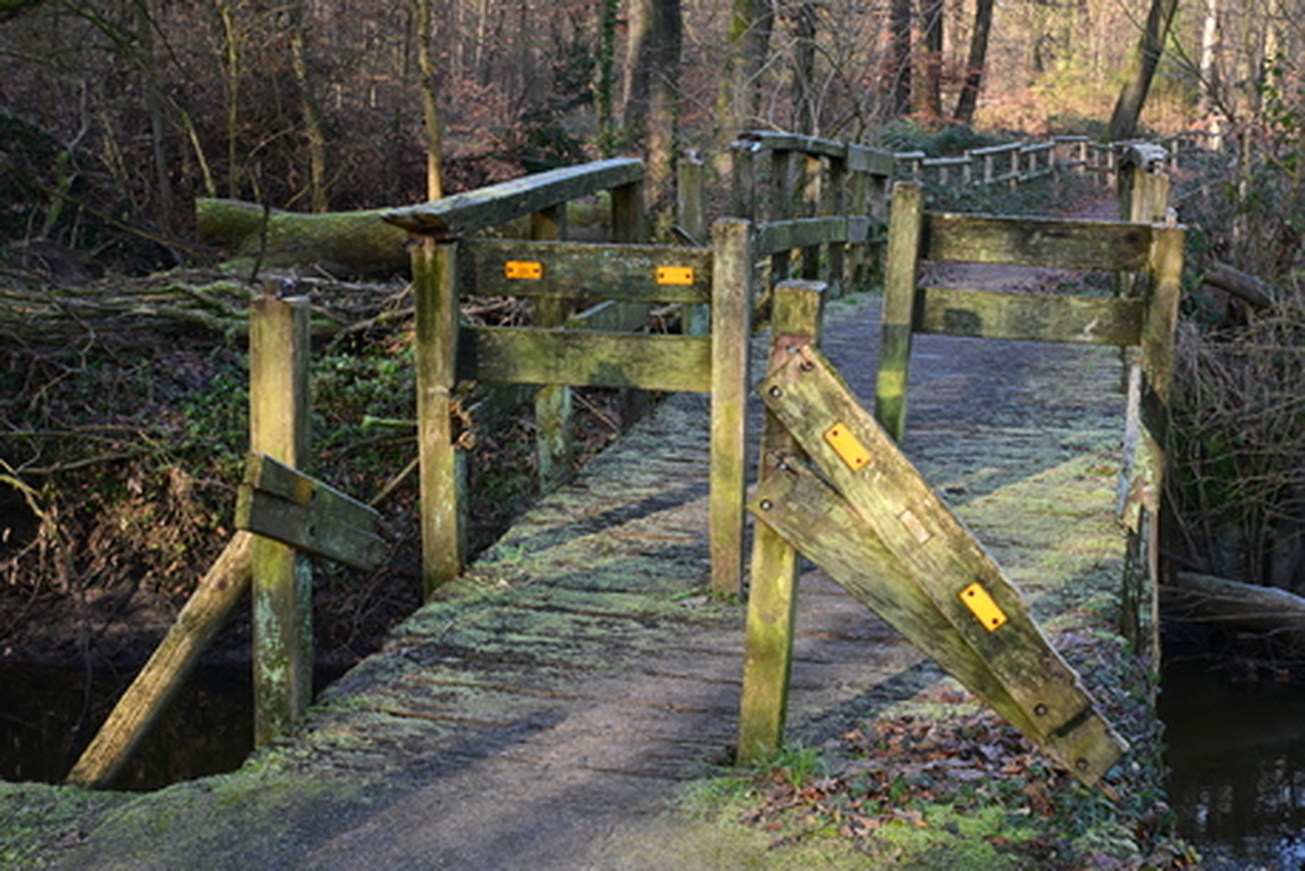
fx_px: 1904
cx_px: 652
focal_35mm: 52
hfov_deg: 37.8
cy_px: 436
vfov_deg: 25.8
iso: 400
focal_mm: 35
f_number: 8
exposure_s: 1/80
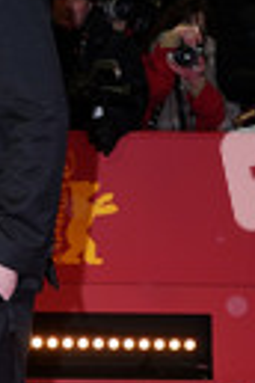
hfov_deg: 10.4
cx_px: -133
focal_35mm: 127
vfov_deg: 16.0
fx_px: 1349
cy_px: 309
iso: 800
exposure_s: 1/160
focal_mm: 41
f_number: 5.6
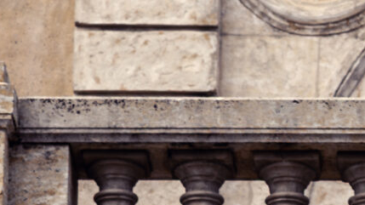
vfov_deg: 1.8
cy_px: 361
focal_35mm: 657
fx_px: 6357
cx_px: 673
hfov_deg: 3.3
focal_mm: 105
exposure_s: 1/60
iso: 100
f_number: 10
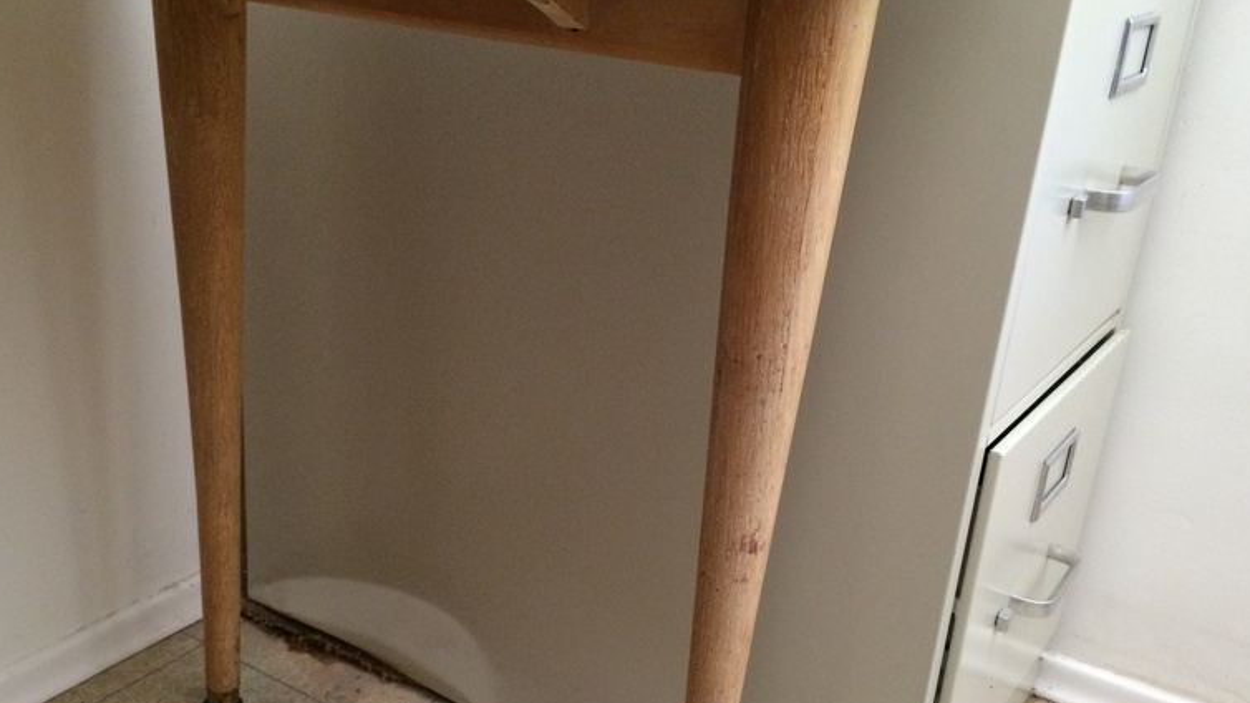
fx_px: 1293
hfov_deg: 51.5
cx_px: 560
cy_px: 412
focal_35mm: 39
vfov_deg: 30.4
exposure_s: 1/30
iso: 250
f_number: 2.2
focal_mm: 4.12
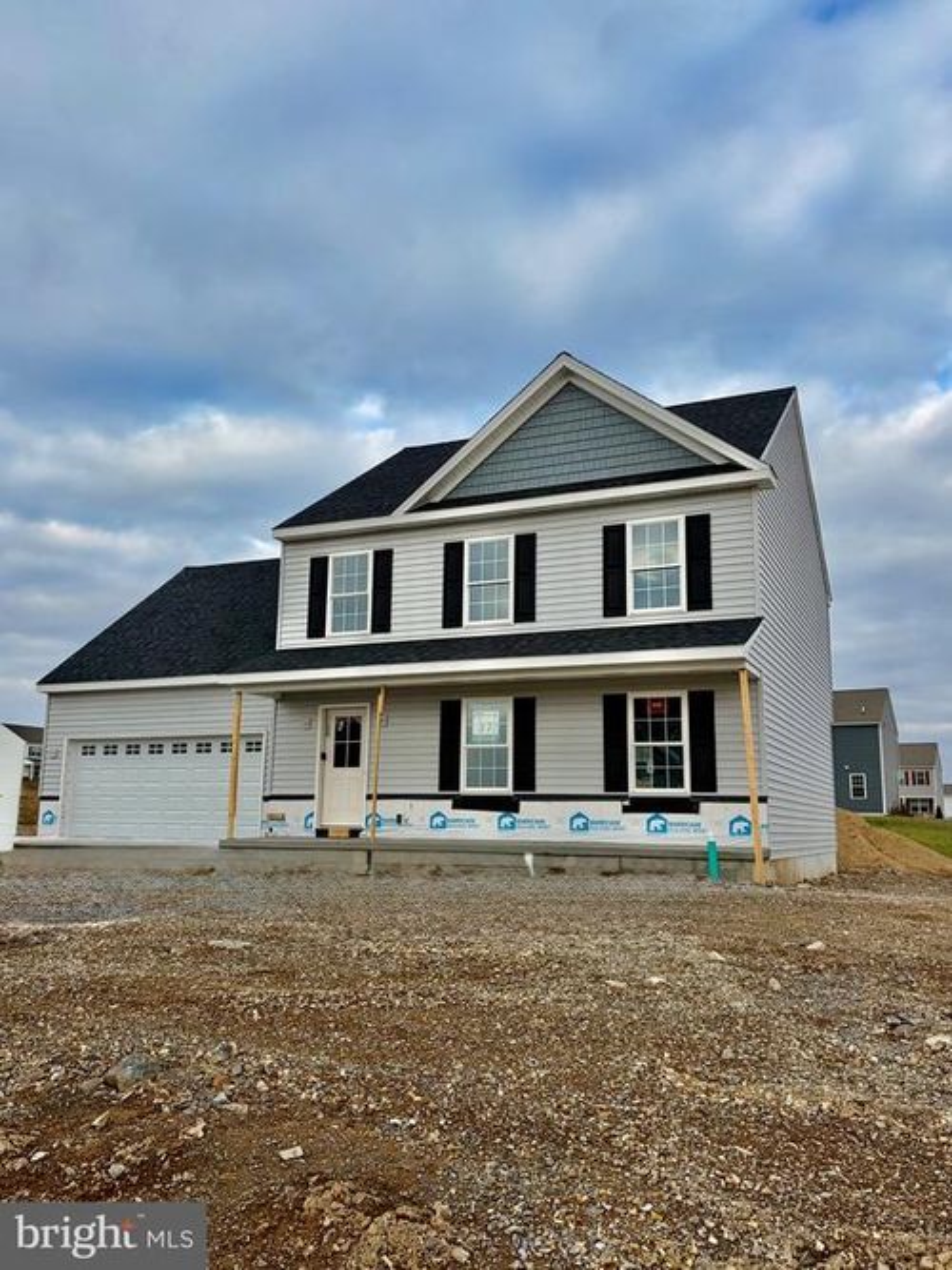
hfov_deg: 53.0
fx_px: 954
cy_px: 635
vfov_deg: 67.3
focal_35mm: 26
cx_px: 476
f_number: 1.6
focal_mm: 5.96
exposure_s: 1/1364
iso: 50
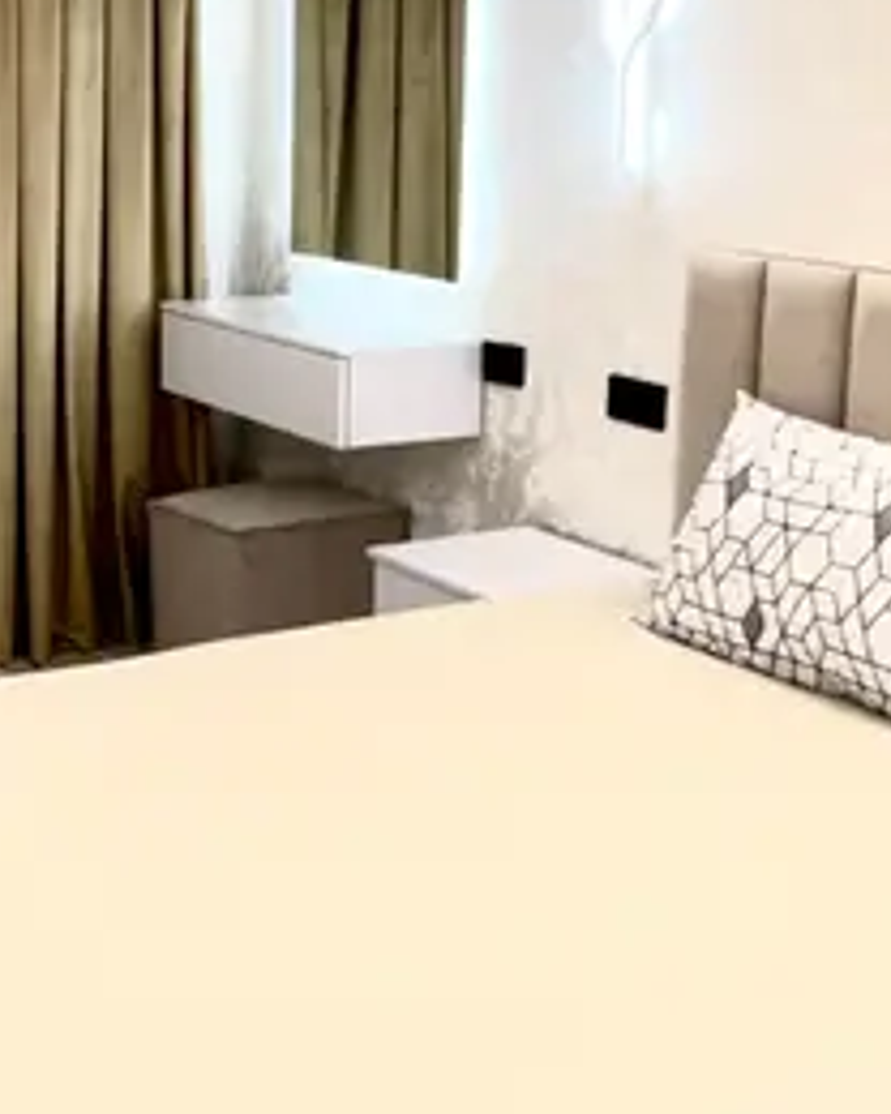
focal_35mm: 63
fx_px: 2077
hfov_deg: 23.9
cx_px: 180
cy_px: 347
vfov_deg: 29.8
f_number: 2.2
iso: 64
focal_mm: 2.22
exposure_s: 1/100
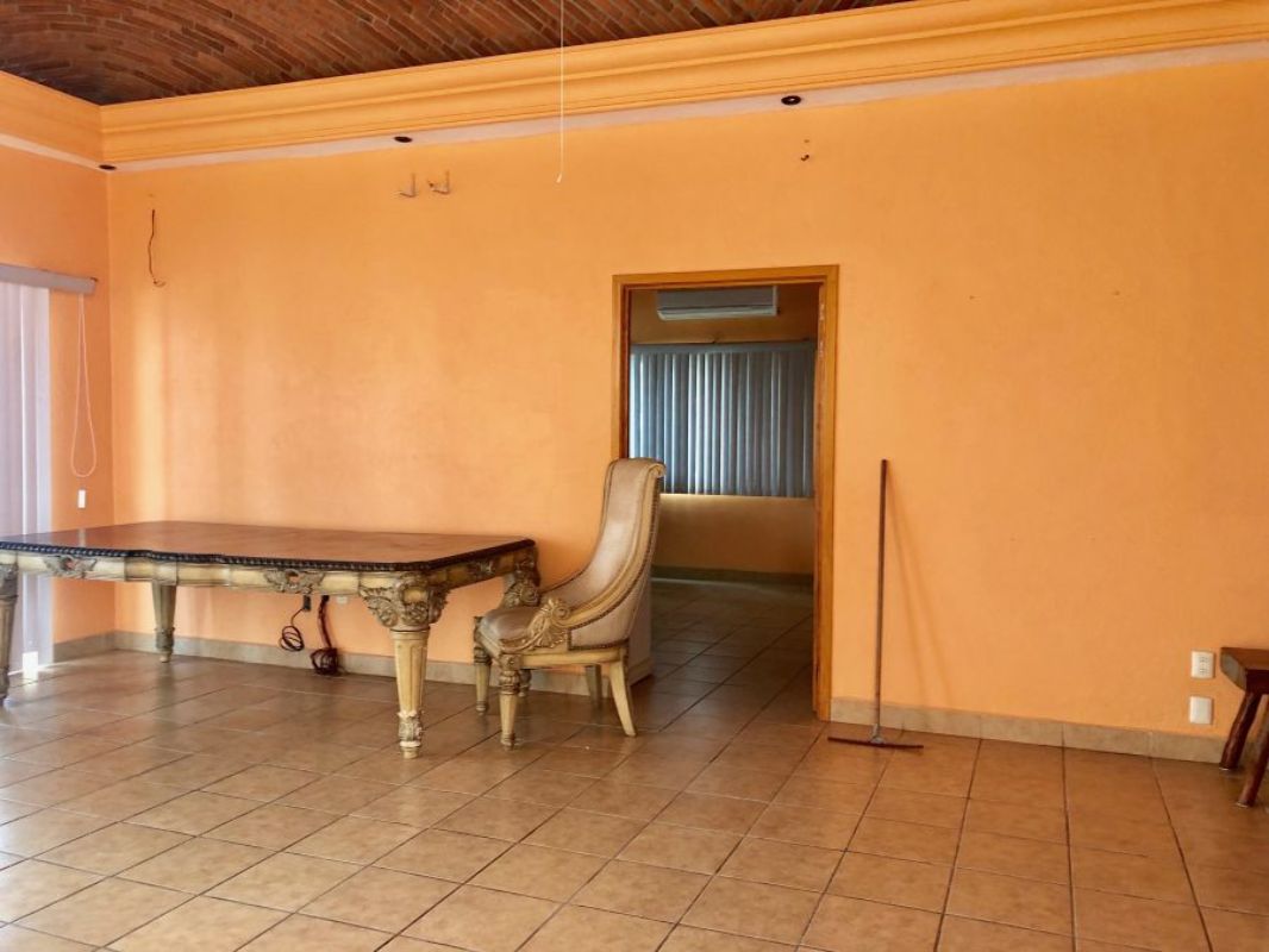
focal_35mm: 28
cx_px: 634
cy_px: 476
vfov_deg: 49.8
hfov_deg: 63.4
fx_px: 1027
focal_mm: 3.99
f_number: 1.8
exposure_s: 1/20
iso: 32
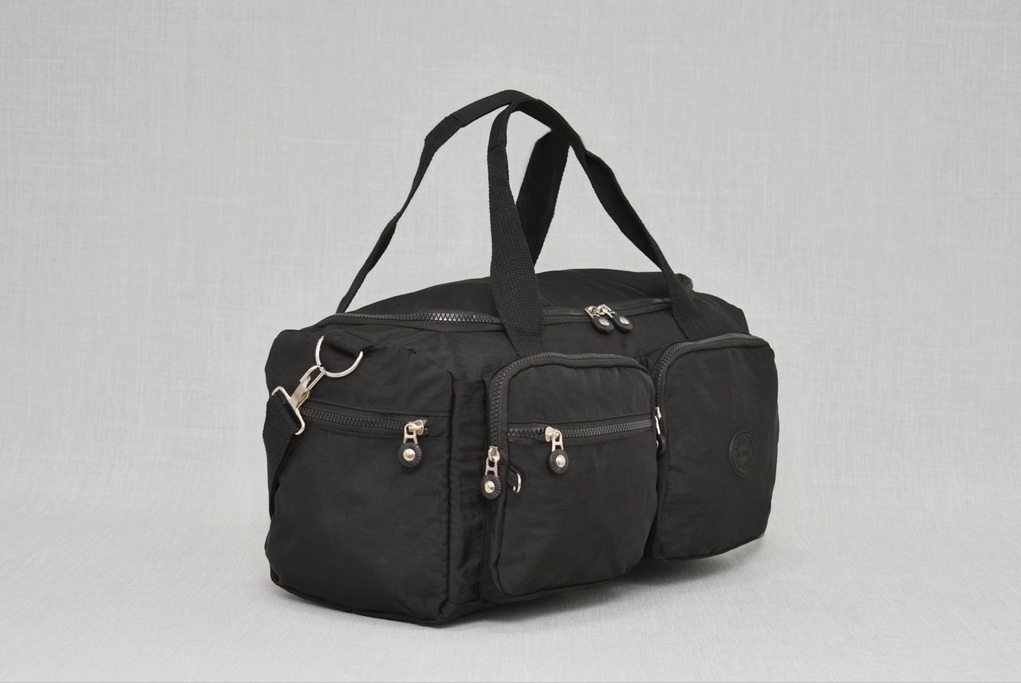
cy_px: 342
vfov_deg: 19.0
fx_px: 2044
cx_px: 510
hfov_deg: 28.0
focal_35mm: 72
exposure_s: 1/60
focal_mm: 48
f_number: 5.6
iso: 100
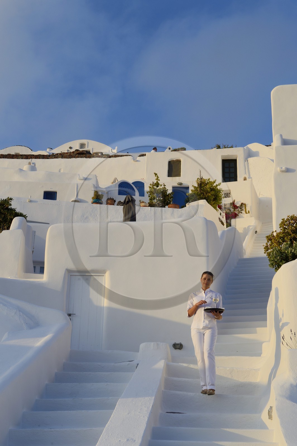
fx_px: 744
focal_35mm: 60
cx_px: 148
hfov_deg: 22.6
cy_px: 223
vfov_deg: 33.4
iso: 200
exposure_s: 1/320
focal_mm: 60
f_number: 10
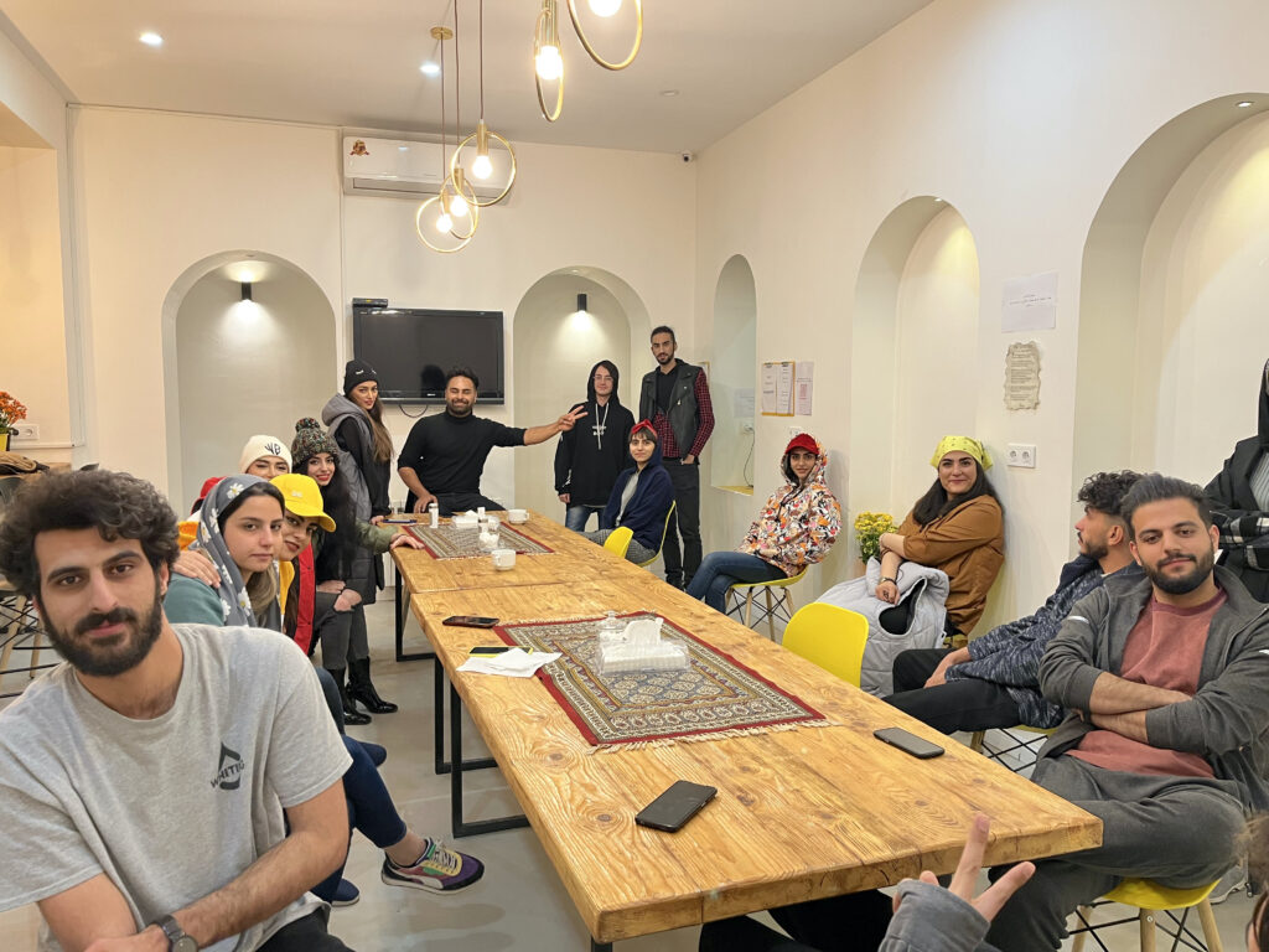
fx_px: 953
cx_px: 634
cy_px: 476
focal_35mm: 26
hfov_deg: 67.3
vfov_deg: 53.1
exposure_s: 1/50
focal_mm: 5.1
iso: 160
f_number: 1.6
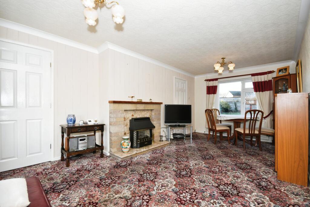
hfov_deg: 100.4
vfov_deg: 77.3
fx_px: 129
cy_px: 104
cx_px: 155
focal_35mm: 15
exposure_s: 1/60
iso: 400
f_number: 8
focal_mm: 10
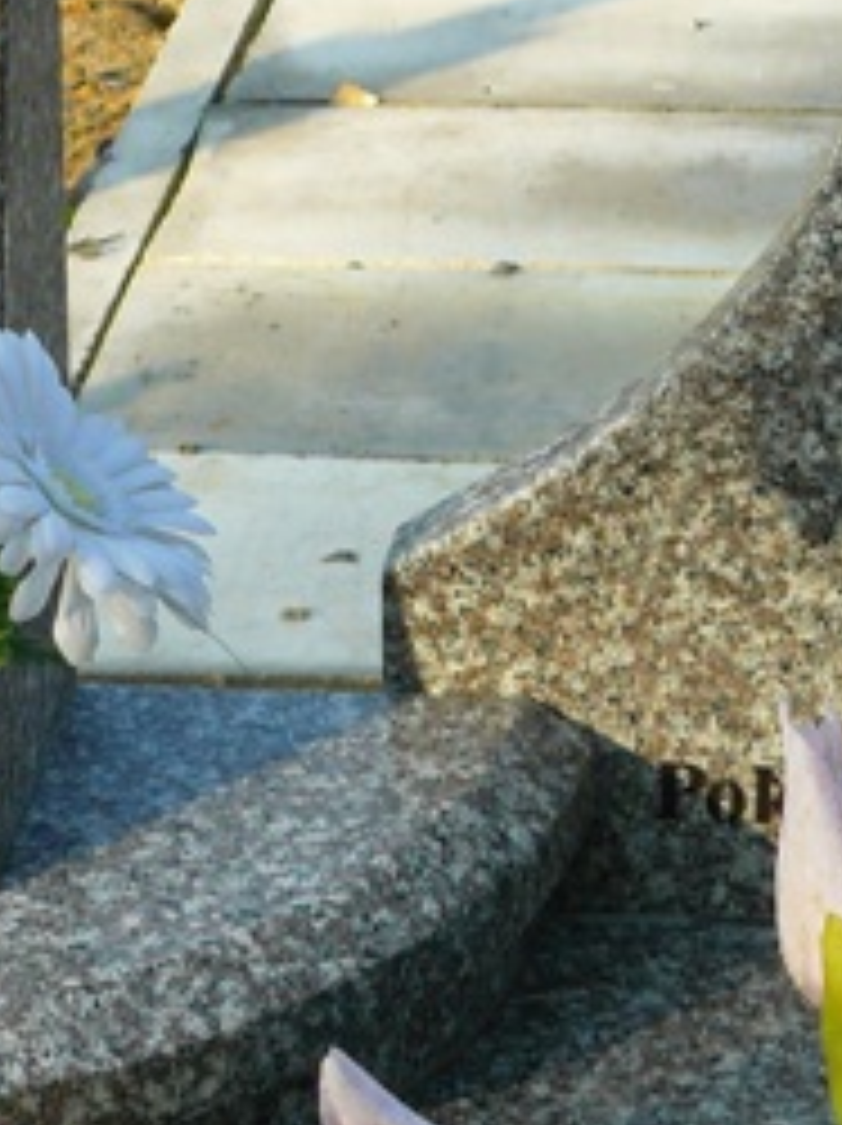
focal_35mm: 187
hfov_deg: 7.9
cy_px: -90
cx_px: 941
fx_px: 6075
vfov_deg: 10.5
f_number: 3.6
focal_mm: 12.2
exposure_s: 1/250
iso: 100
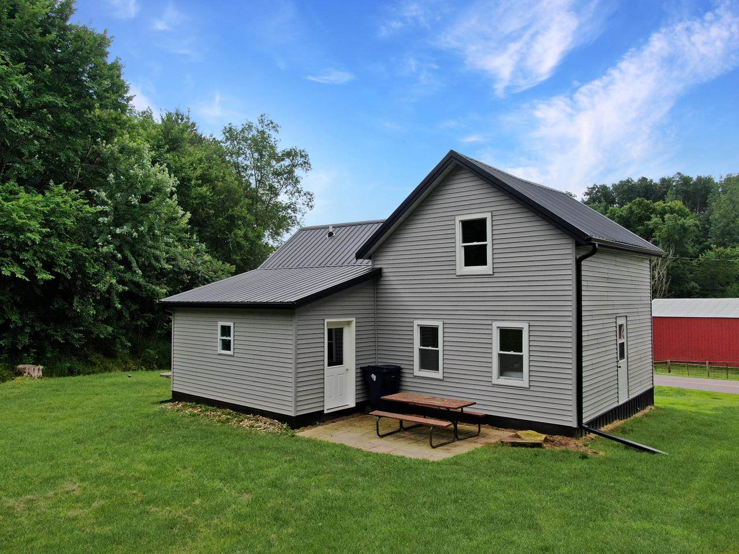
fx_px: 512
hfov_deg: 71.6
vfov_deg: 56.8
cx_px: 370
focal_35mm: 24
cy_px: 277
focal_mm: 4.39
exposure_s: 1/640
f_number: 2.8
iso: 100
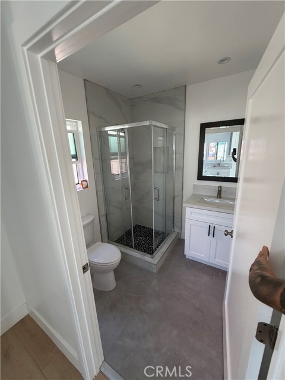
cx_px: 142
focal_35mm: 14
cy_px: 190
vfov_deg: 102.1
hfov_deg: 85.7
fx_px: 154
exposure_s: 1/121
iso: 250
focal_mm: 2.22
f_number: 2.2
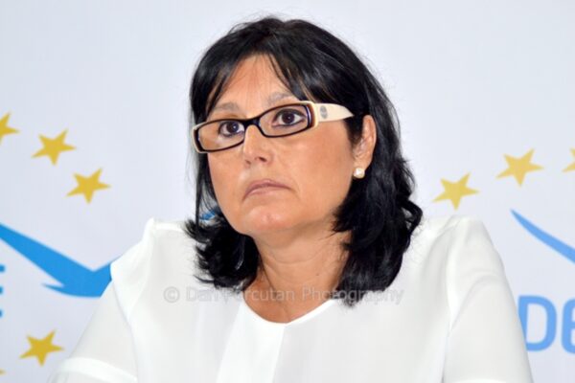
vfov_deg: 6.8
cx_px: 288
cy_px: 192
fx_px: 3234
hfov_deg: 10.2
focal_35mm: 202
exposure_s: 1/60
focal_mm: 135
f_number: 4.2
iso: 400
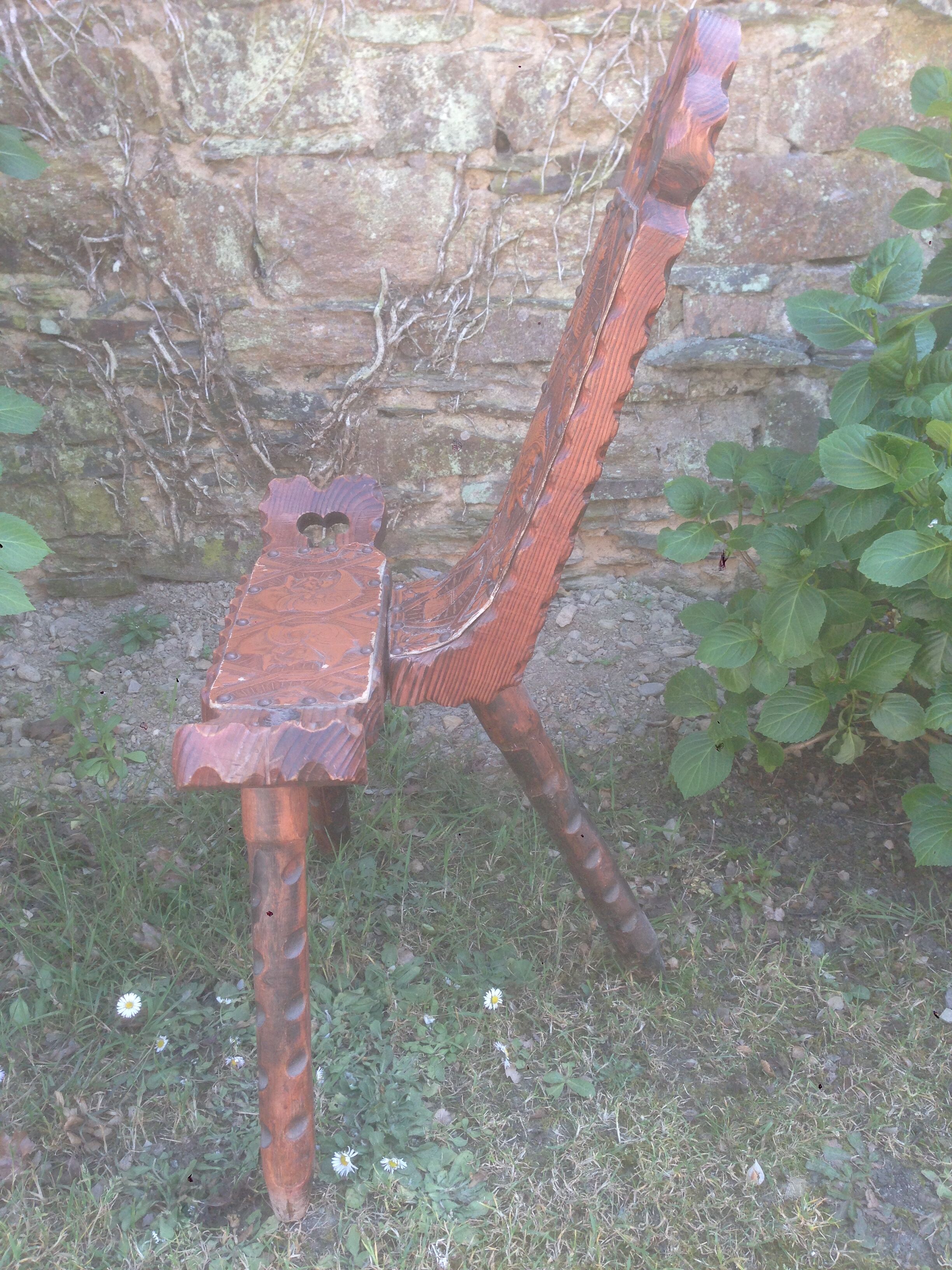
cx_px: 476
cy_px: 635
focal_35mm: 33
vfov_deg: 55.4
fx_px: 1210
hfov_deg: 42.9
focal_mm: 4.12
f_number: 2.4
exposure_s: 1/120
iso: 50
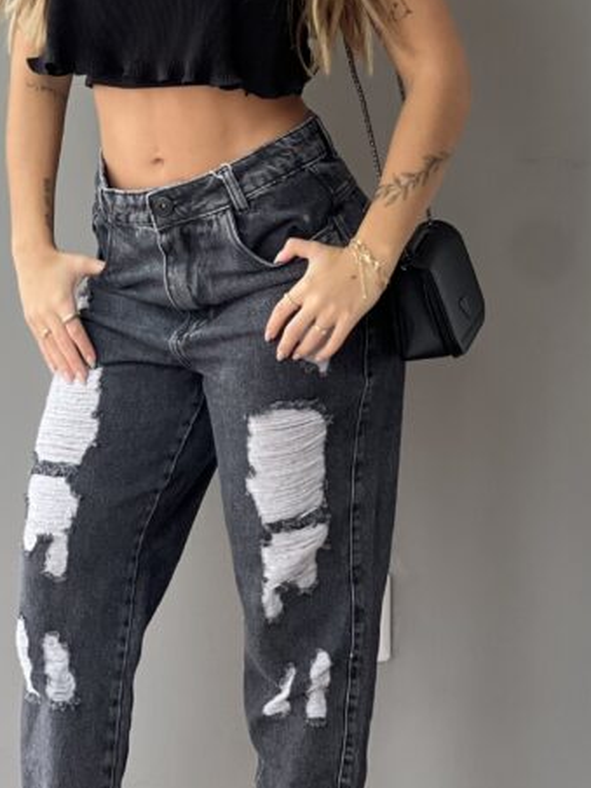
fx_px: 3619
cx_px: 272
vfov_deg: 12.4
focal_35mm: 159
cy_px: 247
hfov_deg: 9.3
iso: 250
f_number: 2.8
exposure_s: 1/117
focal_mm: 9
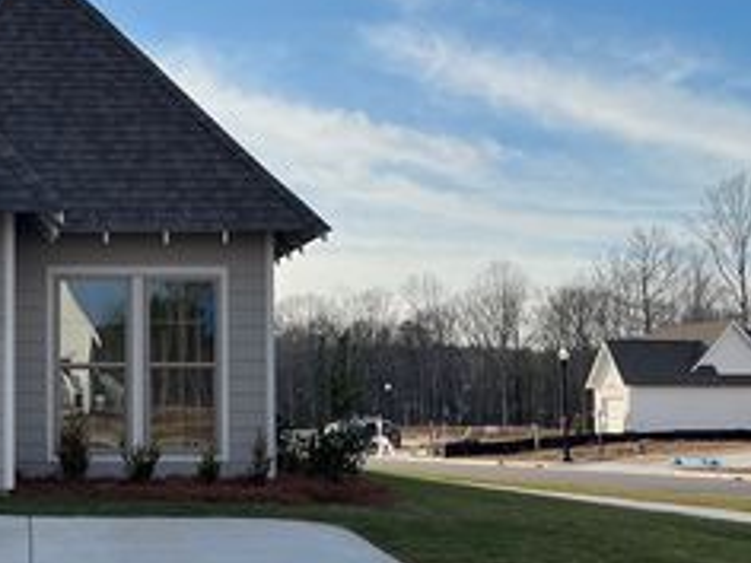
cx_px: 95
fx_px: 1193
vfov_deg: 26.5
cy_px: 348
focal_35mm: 55
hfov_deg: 33.4
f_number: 1.6
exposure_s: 1/3215
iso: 50
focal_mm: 5.1
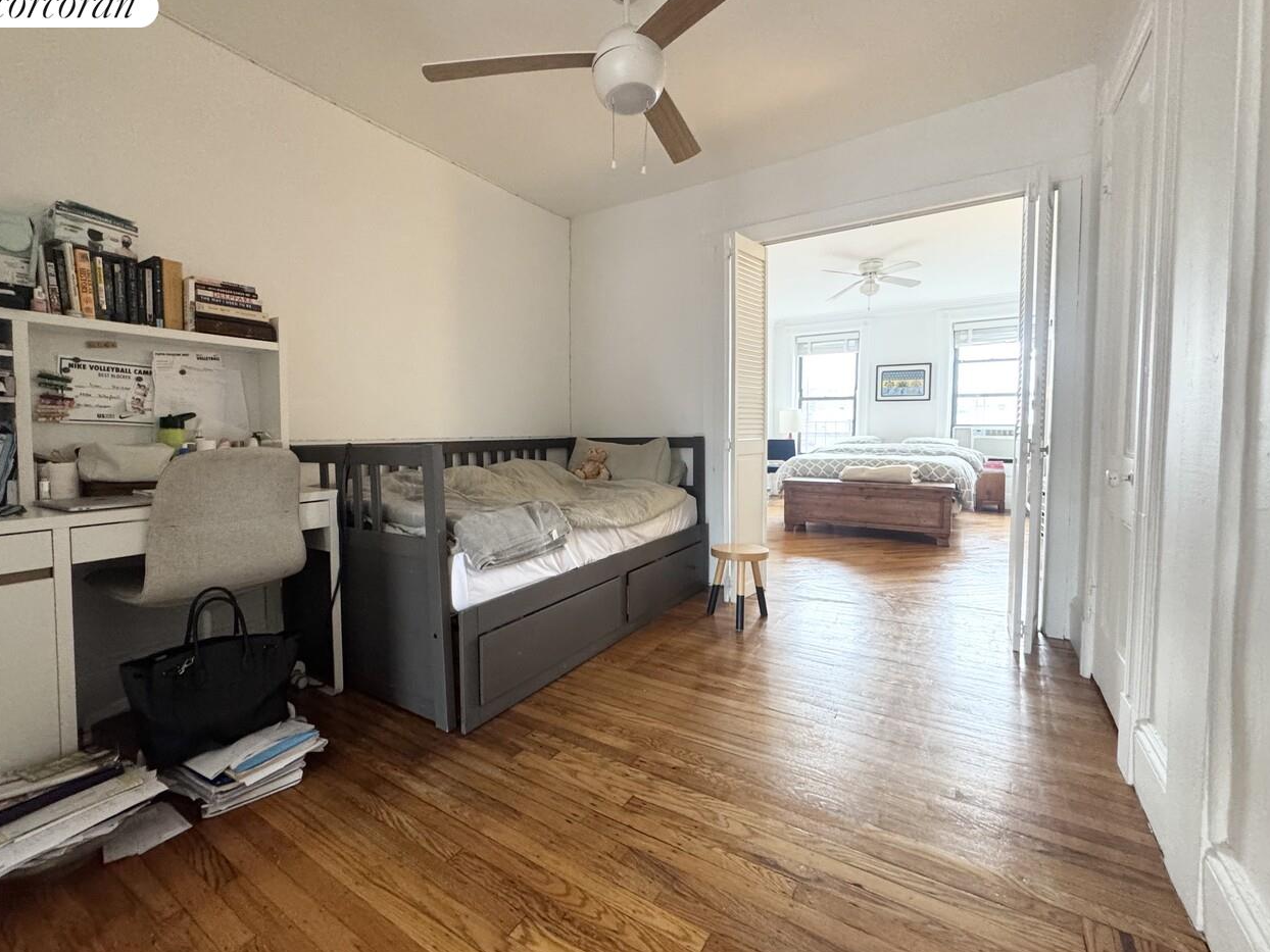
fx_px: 550
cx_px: 608
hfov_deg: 98.1
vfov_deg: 81.7
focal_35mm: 15
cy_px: 456
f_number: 2.2
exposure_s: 1/60
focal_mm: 2.22
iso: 500
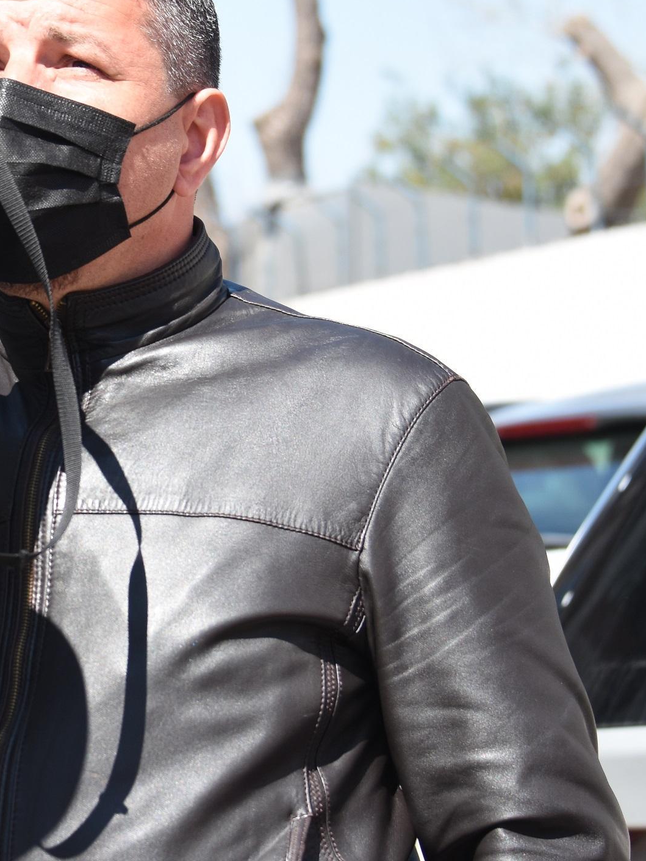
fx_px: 4728
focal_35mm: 190
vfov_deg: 10.4
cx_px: 5
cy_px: 368
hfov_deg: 7.8
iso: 200
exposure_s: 1/640
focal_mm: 62
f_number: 5
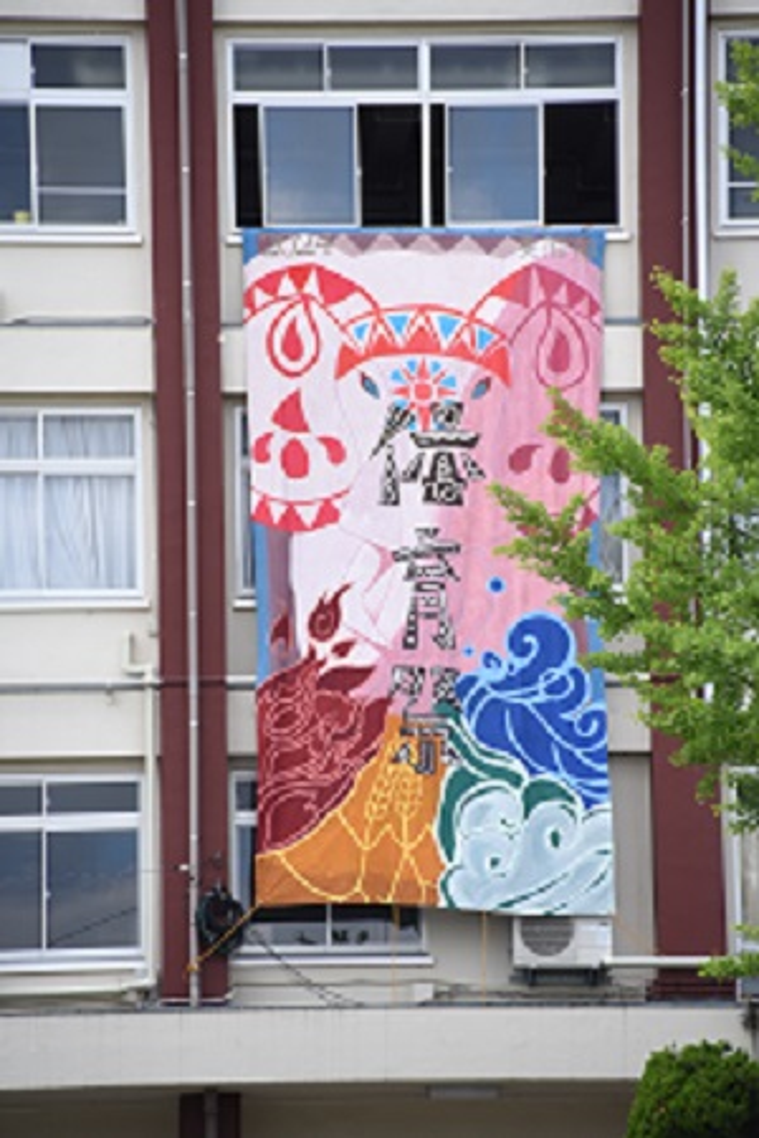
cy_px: 569
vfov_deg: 6.9
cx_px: 380
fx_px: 9487
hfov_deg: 4.6
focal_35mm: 300
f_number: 7.1
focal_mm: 300
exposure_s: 1/250
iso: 200
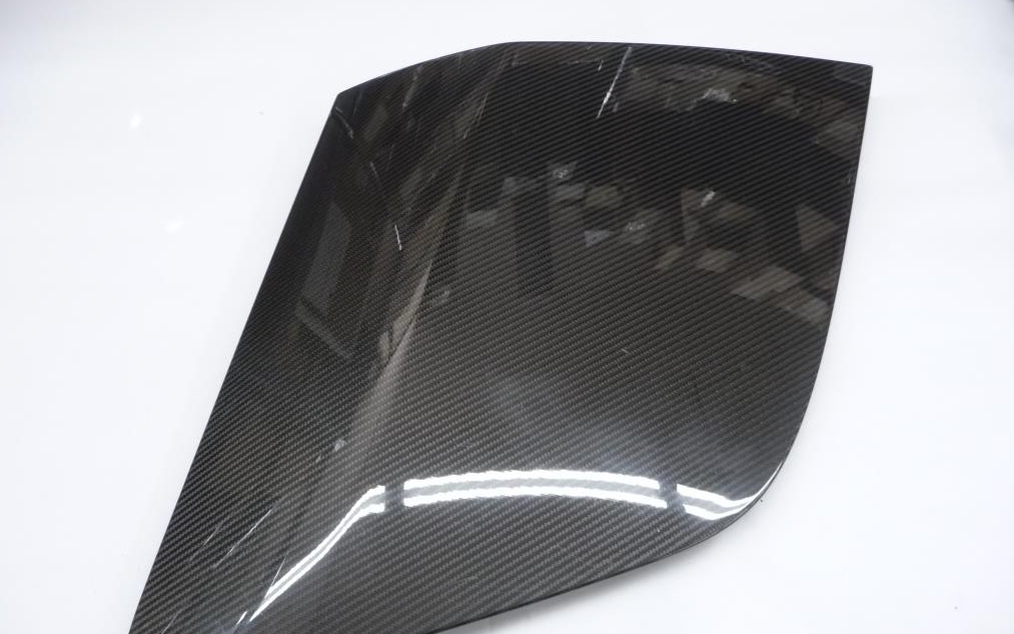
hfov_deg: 62.9
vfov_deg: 41.7
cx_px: 504
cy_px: 372
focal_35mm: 30
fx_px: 829
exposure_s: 1/30
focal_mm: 4.7
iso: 320
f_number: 3.3
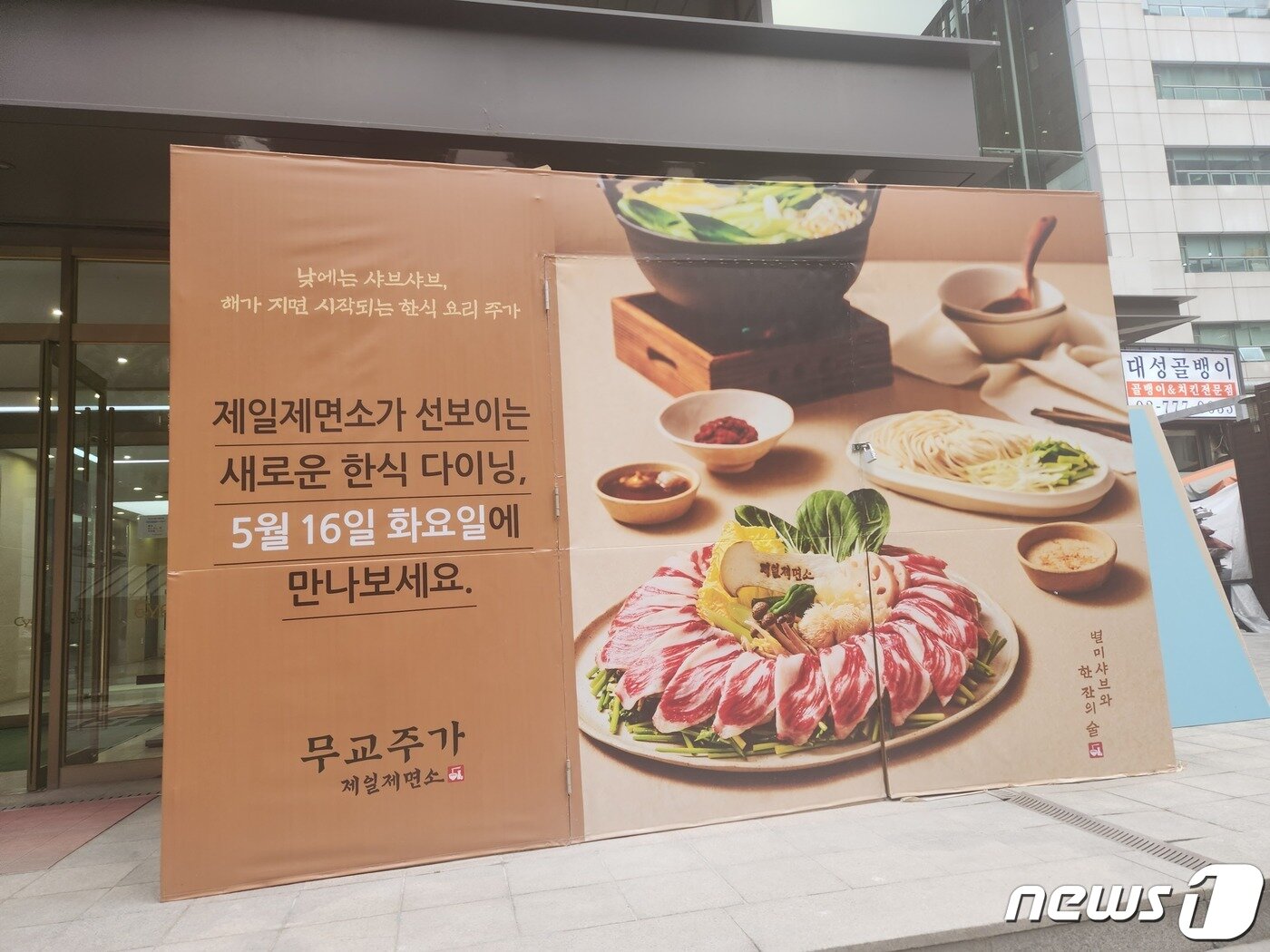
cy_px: 476
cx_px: 635
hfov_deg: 73.9
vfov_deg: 58.9
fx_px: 844
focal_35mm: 23
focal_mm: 5.4
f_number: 1.8
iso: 40
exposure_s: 1/120
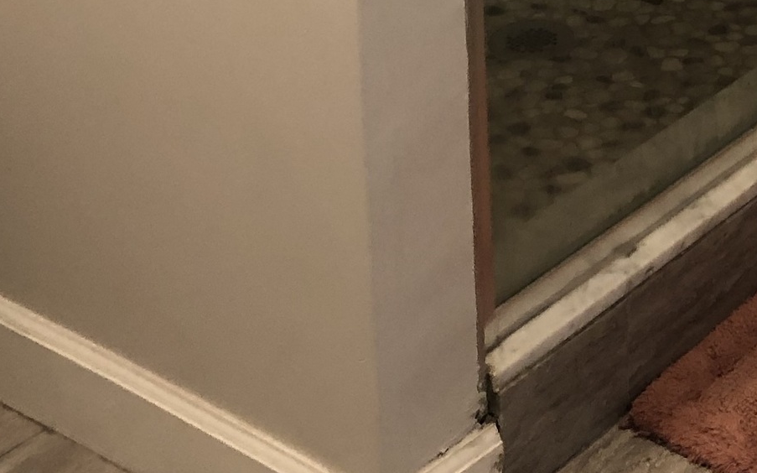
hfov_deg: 19.5
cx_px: 895
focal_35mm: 101
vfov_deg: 11.9
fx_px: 2083
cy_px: -398
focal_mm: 3.99
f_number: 1.8
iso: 40
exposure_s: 1/17
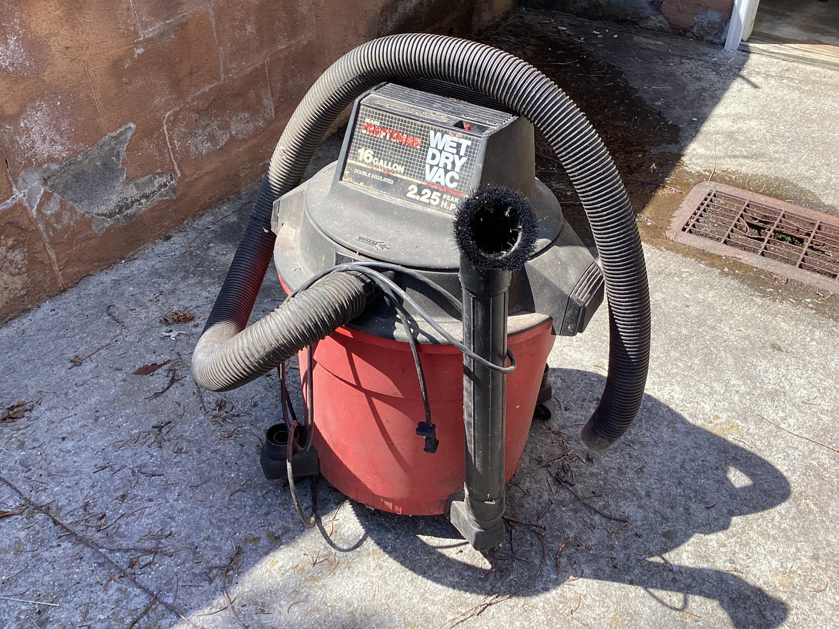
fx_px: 751
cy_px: 314
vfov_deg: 45.4
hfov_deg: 58.3
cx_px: 420
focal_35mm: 31
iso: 25
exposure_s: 1/280
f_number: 2.4
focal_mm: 3.3
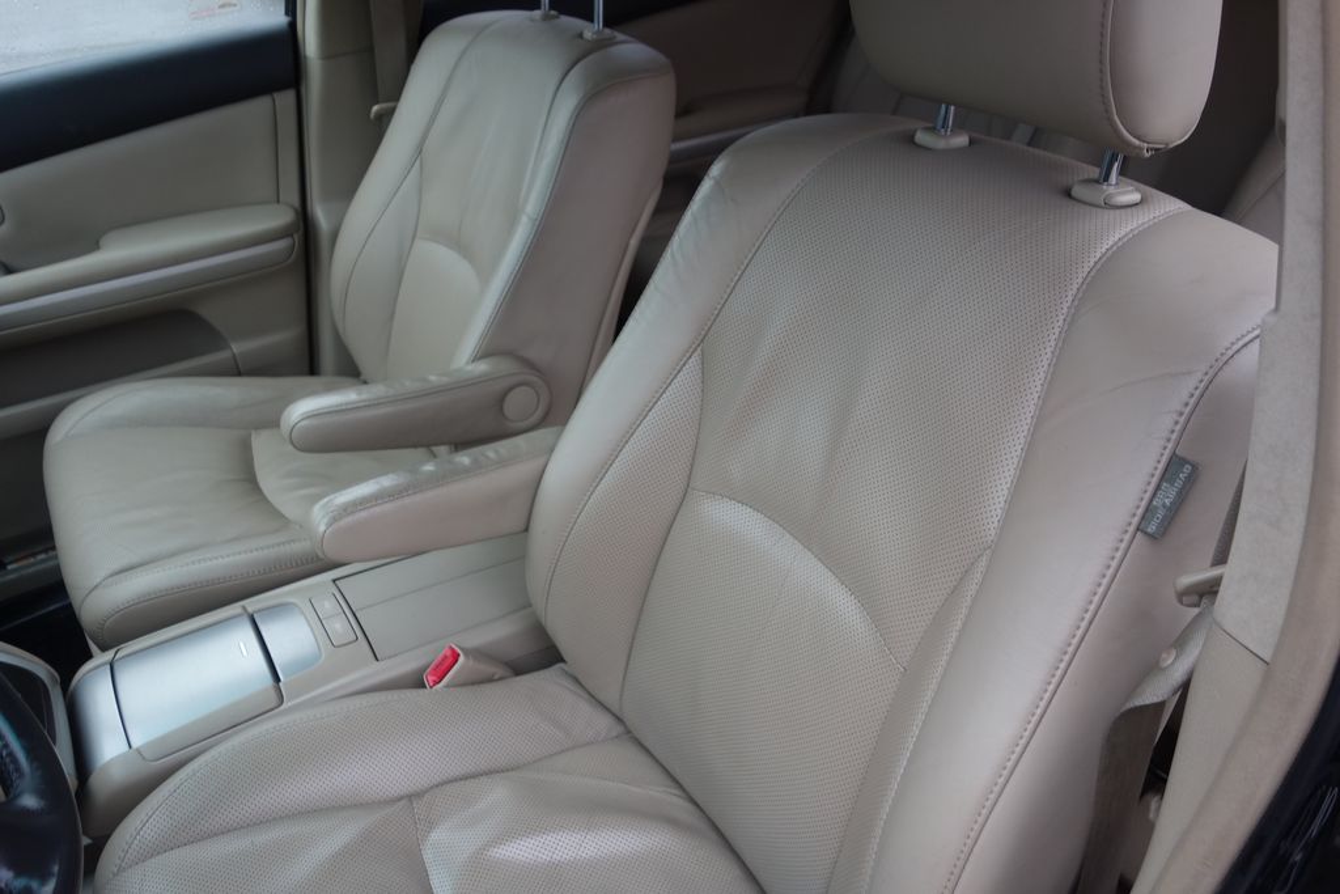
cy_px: 447
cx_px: 670
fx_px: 1042
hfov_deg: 65.5
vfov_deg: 46.4
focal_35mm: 28
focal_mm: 10.4
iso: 125
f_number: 2.2
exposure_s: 1/50
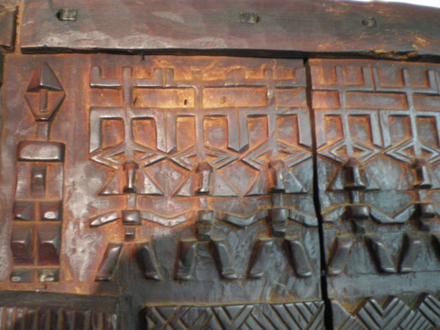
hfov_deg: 51.4
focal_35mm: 36
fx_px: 458
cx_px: 220
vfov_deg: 39.7
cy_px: 165
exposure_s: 1/8
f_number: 3.1
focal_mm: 6.3
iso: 800
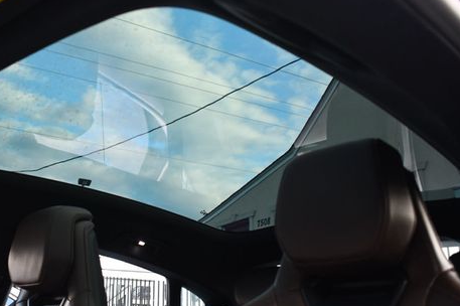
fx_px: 536
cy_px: 155
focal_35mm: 42
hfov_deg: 45.9
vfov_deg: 31.8
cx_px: 164
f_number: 3.8
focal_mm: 20
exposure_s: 1/125
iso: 900
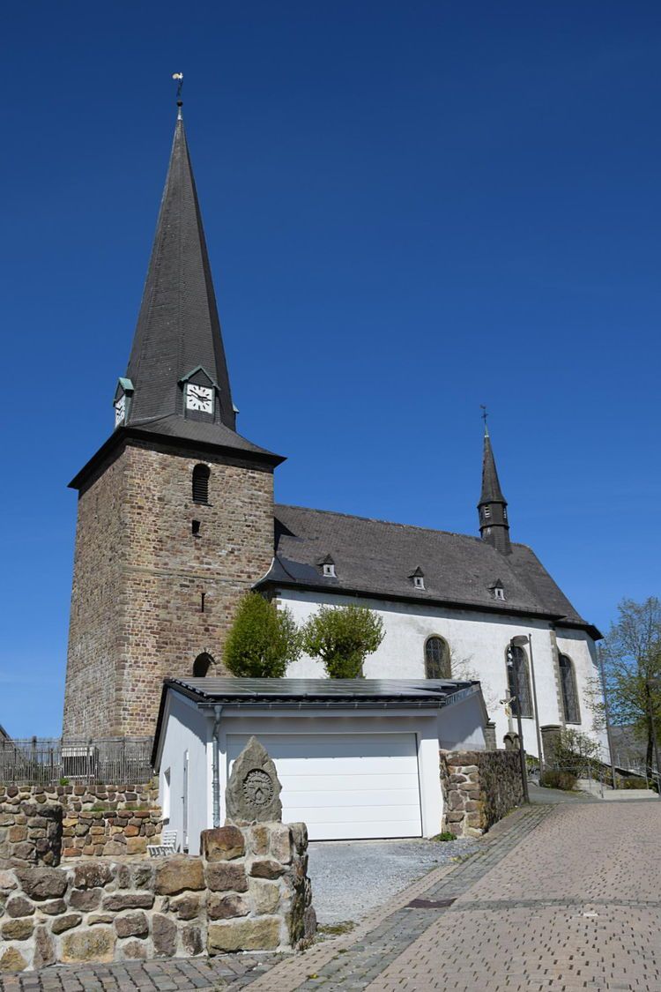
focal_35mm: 33
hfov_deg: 40.0
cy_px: 496
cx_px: 330
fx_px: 909
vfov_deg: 57.2
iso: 200
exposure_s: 1/500
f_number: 11
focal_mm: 22
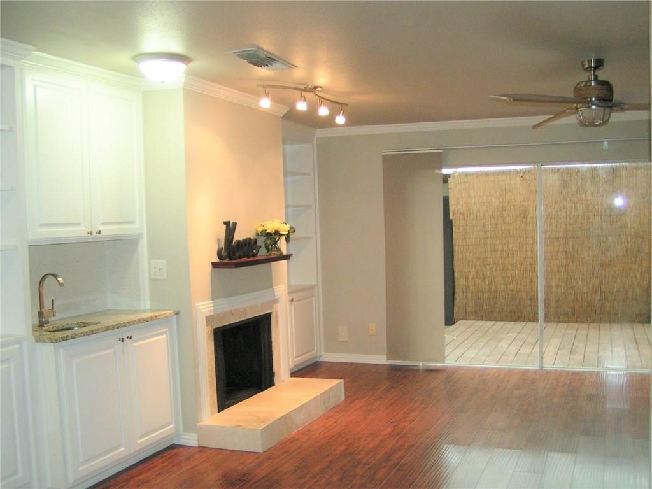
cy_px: 244
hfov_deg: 49.0
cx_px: 326
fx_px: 716
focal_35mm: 38
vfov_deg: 37.7
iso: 200
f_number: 2.8
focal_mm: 5.8
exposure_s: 1/30
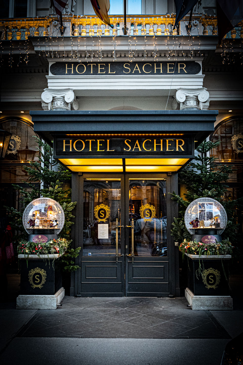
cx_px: 122
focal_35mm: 35
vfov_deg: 54.5
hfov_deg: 37.9
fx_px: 354
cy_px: 182
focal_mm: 23.3
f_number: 5.6
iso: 2500
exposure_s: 1/125
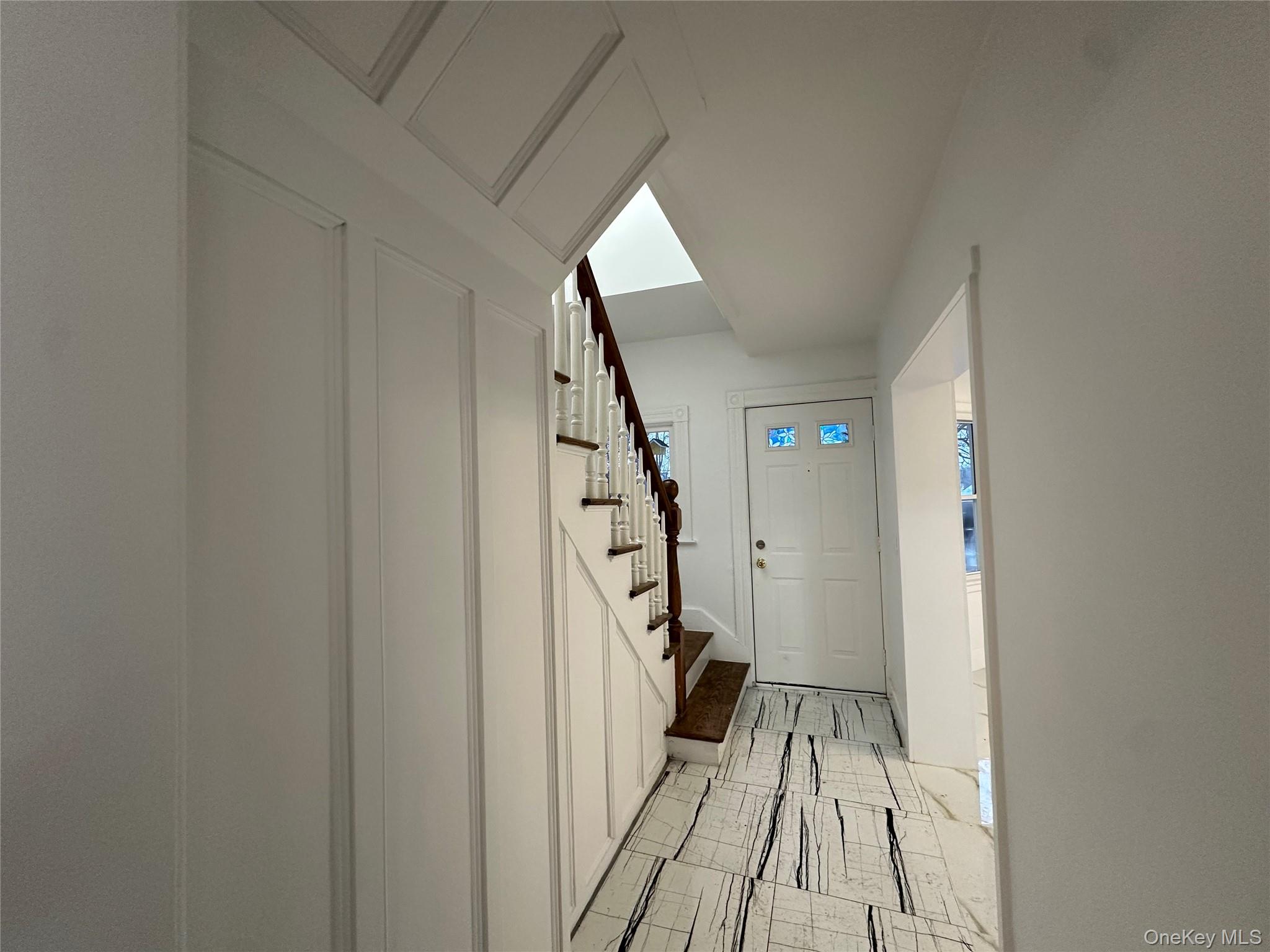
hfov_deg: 102.1
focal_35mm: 14
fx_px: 514
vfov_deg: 85.7
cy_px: 476
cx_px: 635
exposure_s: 1/99
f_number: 2.2
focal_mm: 2.22
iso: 250
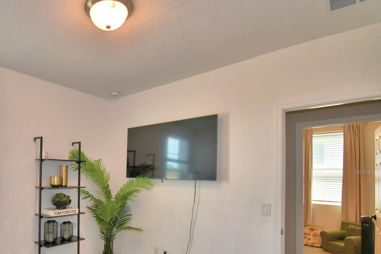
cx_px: 105
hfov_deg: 74.2
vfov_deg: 55.9
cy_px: 171
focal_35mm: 22
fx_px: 233
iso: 110
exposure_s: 1/60
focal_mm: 10
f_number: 4.5
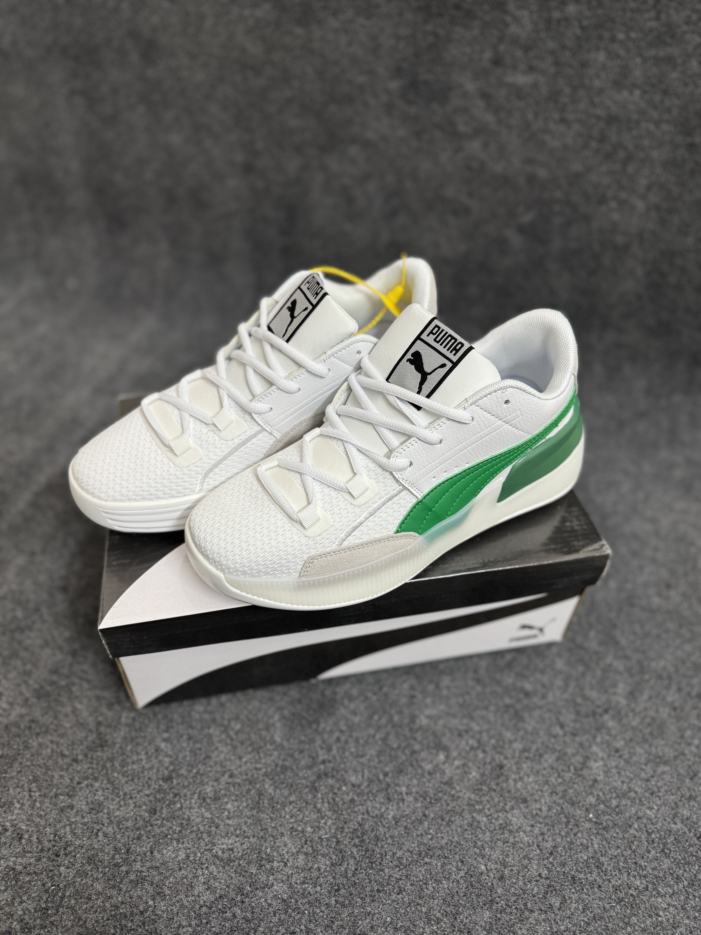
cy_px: 468
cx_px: 350
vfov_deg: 71.6
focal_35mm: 24
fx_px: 648
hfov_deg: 56.8
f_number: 1.78
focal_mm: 6.76
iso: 320
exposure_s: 1/50
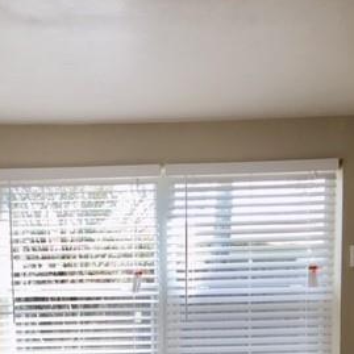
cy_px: 367
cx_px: 179
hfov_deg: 28.2
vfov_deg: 26.4
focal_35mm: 61
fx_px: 706
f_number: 2.2
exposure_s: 1/120
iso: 32
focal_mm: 4.15
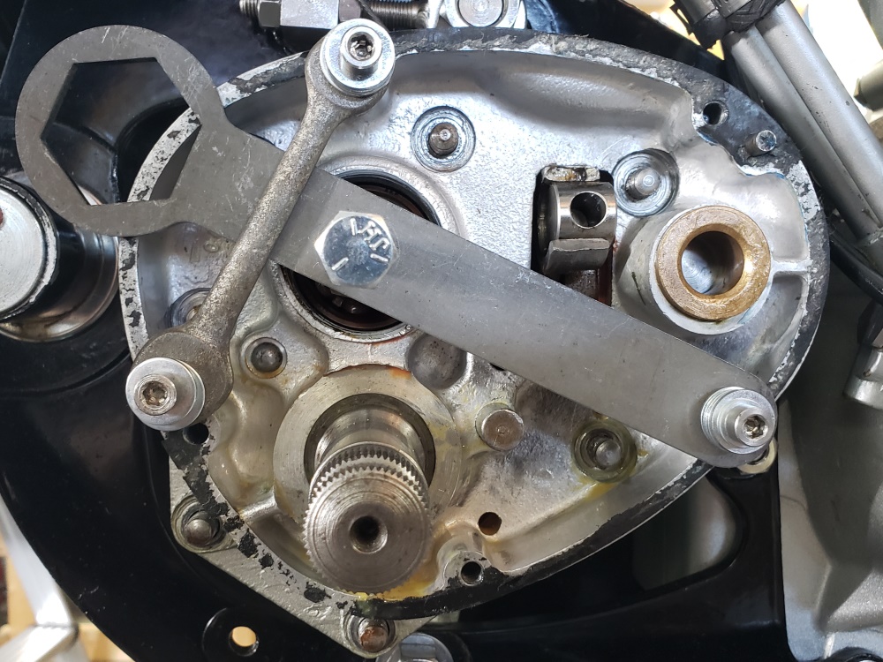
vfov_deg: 53.1
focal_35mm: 26
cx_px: 442
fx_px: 663
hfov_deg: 67.3
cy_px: 331
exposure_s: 1/20
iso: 250
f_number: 2.4
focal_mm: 4.3
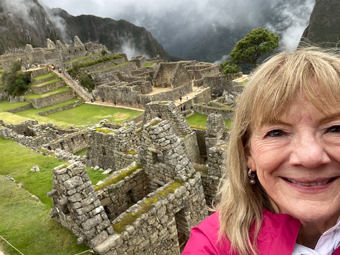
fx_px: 265
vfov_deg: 51.3
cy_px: 141
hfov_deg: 64.9
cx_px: 142
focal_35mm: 27
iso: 25
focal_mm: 2.71
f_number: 2.2
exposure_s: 1/246
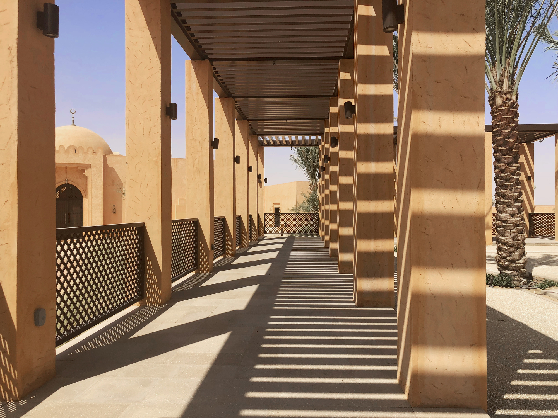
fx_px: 451
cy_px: 209
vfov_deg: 49.7
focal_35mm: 28
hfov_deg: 63.4
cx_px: 279
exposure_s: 1/2183
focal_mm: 4
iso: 20
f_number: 1.8
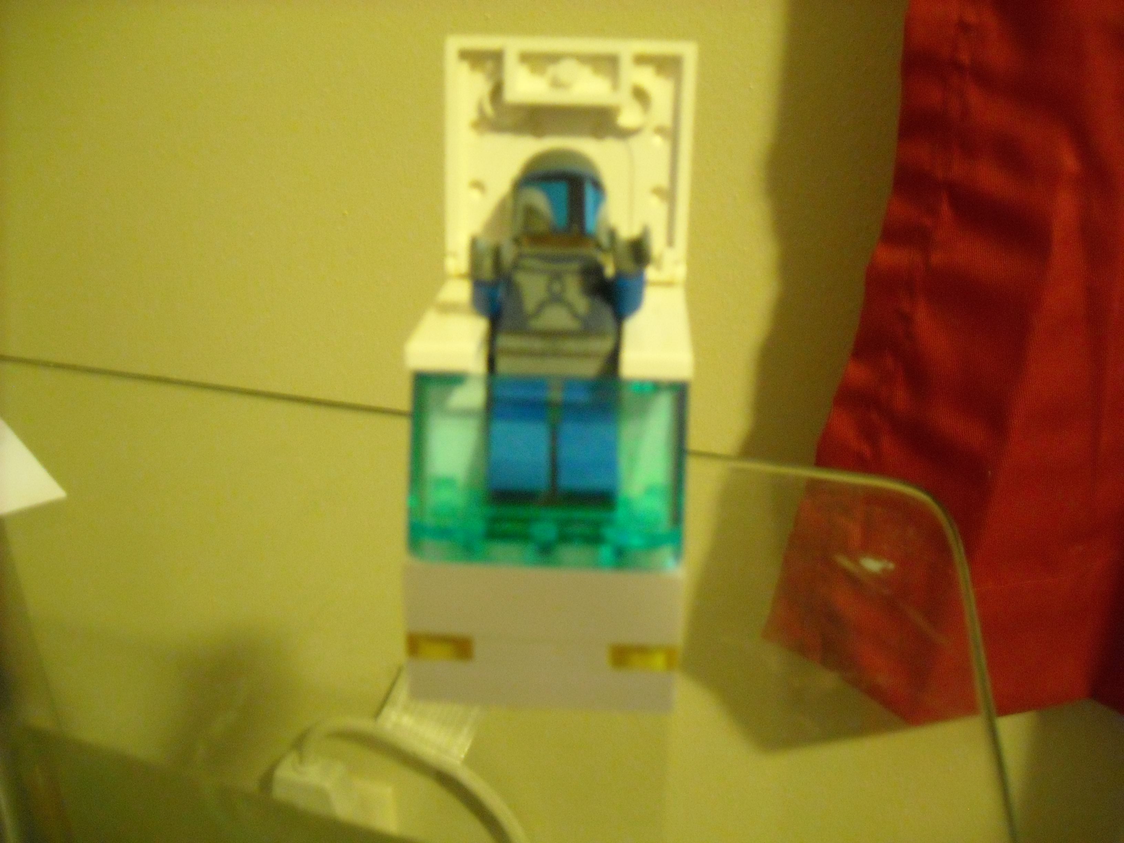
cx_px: 562
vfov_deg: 40.7
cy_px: 422
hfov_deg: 52.6
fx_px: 1136
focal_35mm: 35
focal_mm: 5.7
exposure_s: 1/7
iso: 800
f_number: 2.8
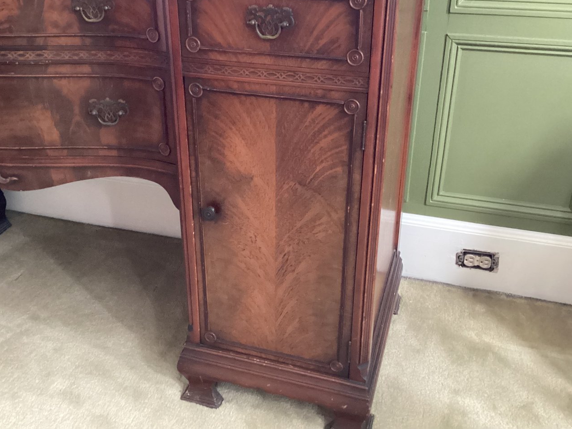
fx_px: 611
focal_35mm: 37
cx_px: 267
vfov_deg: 38.5
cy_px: 174
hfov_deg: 50.1
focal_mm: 3.3
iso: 500
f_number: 2.4
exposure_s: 1/30
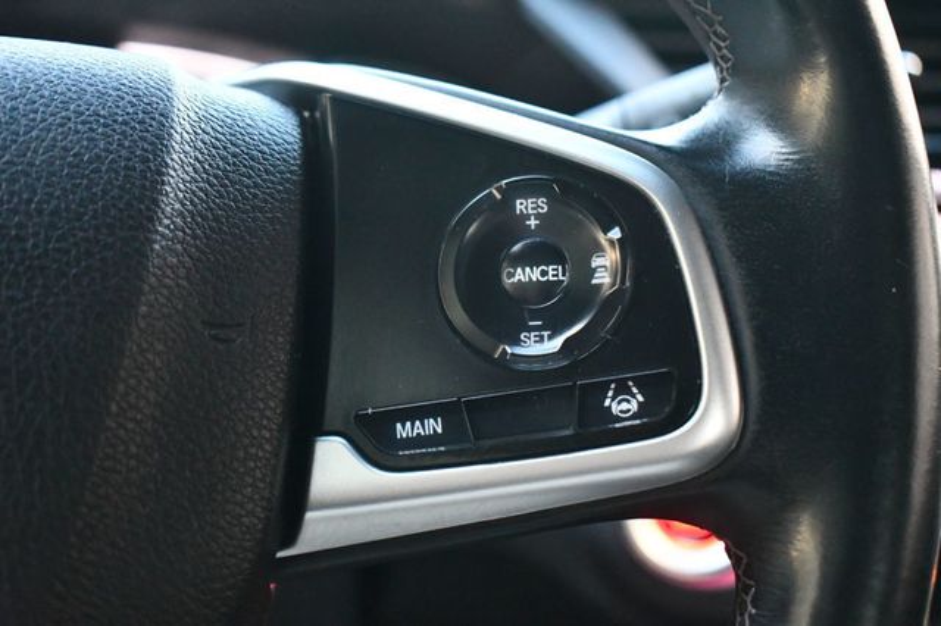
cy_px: 313
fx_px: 1567
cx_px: 470
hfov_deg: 33.4
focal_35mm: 60
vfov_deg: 22.6
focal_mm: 40
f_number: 4.8
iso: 9000
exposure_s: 1/60
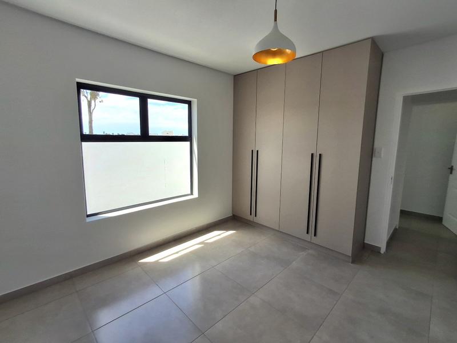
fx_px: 211
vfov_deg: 78.0
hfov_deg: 94.5
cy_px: 172
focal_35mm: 16
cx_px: 228
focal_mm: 1.64
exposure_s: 1/833
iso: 40
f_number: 2.2
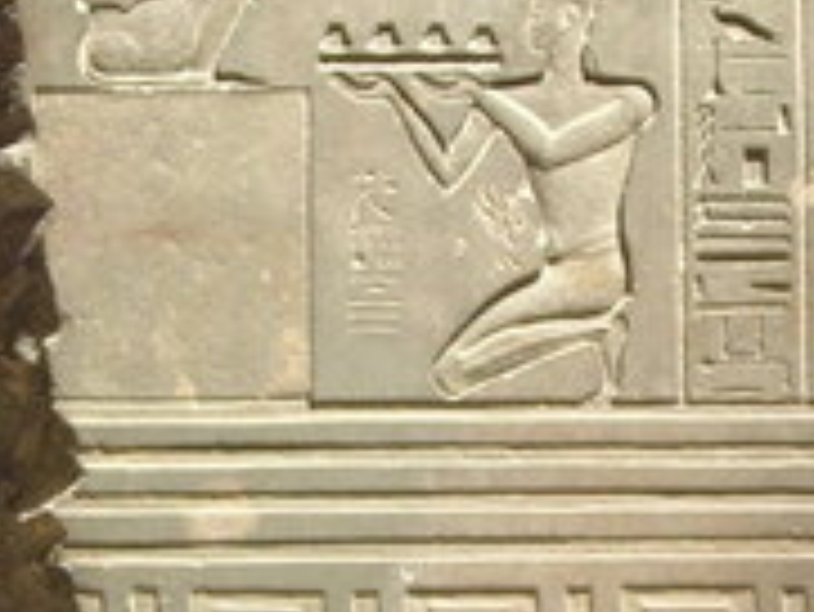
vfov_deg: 5.7
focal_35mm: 262
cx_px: 301
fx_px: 6165
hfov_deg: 7.6
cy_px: 324
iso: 400
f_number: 4.7
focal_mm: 14.1
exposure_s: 1.27
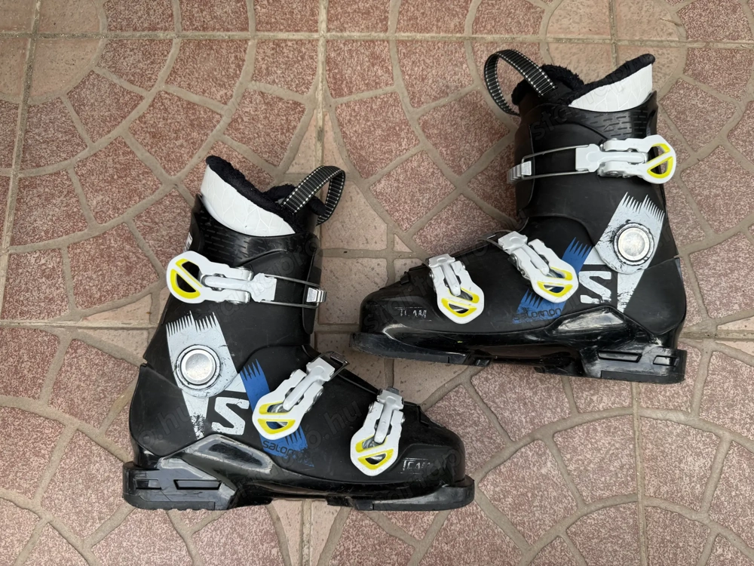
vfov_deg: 56.8
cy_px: 283
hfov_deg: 71.6
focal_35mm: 24
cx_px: 377
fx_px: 523
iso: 160
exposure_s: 1/121
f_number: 1.78
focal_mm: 6.76
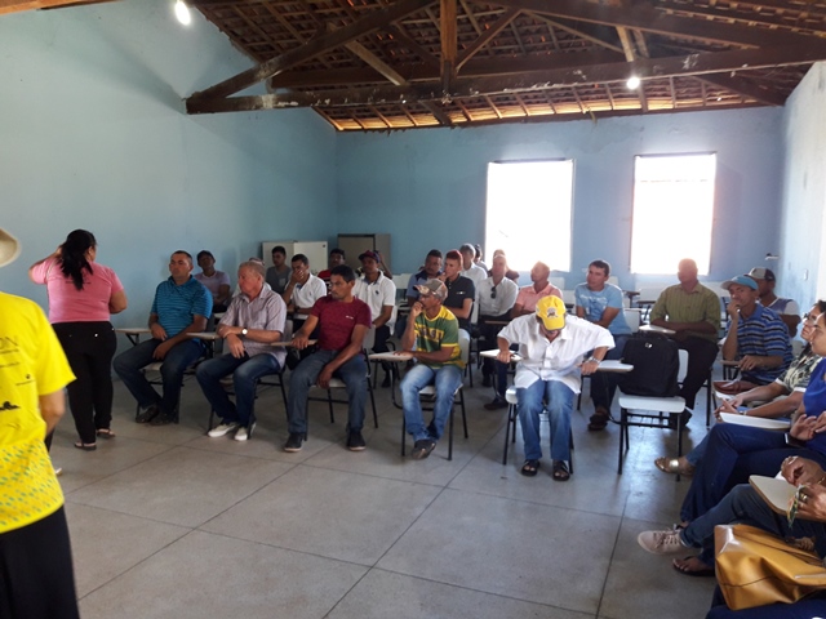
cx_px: 413
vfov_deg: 49.7
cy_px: 310
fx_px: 668
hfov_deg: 63.4
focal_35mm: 28
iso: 100
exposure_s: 1/40
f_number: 1.9
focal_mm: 3.7
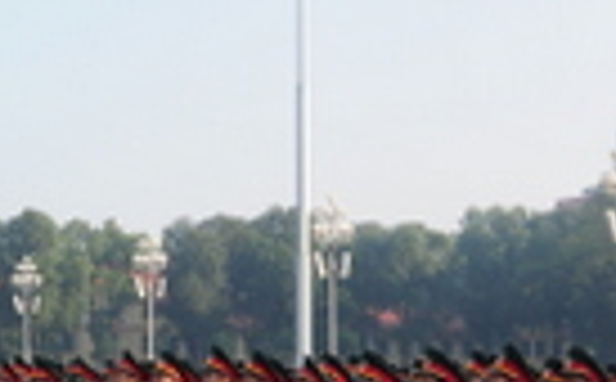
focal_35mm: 123
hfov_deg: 16.6
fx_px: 2061
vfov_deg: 10.6
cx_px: -31
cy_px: 310
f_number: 10
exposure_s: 1/125
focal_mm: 22
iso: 200
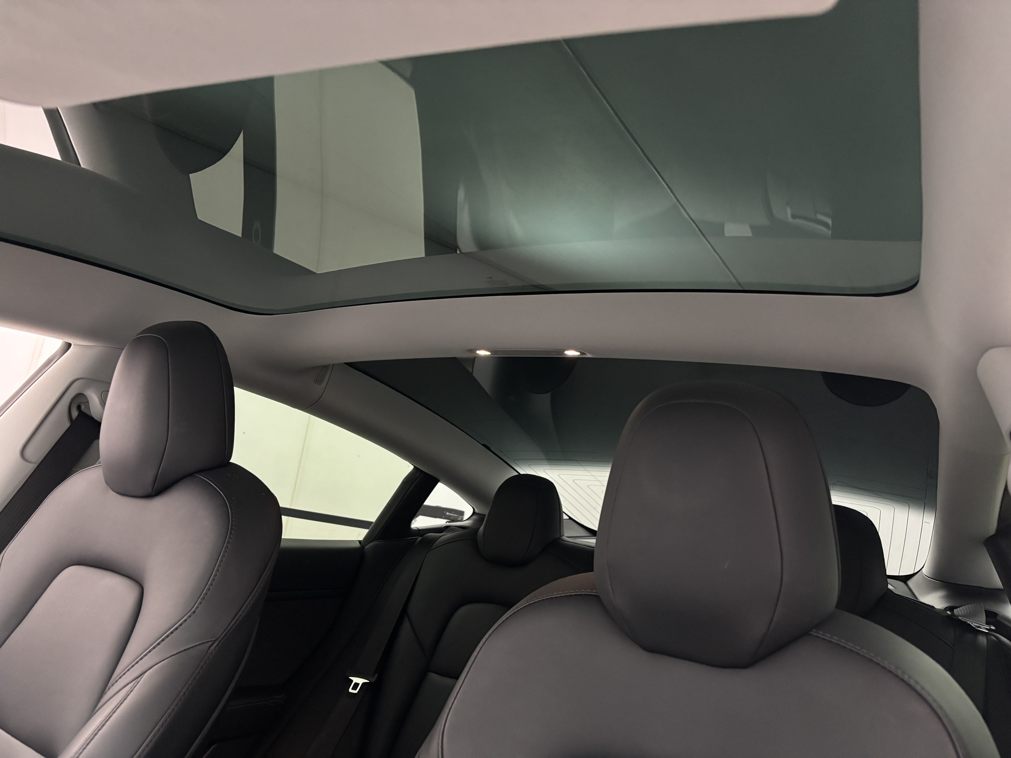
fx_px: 759
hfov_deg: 67.3
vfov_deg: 53.1
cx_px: 506
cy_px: 379
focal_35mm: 26
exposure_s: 1/28
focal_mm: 5.96
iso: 640
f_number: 1.6
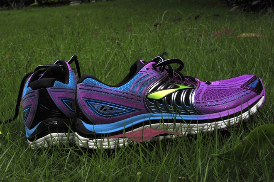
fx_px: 418
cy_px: 91
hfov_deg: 36.3
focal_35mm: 55
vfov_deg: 24.6
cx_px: 137
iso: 640
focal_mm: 55
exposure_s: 1/15
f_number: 22
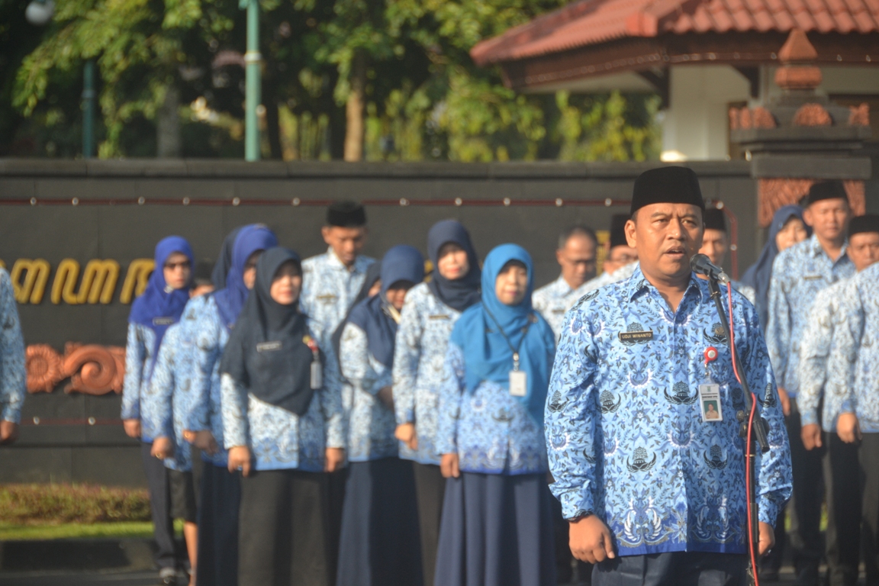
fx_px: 4944
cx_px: 440
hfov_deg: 10.2
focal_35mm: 202
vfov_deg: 6.8
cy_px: 293
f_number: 5.6
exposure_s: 1/500
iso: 320
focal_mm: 135
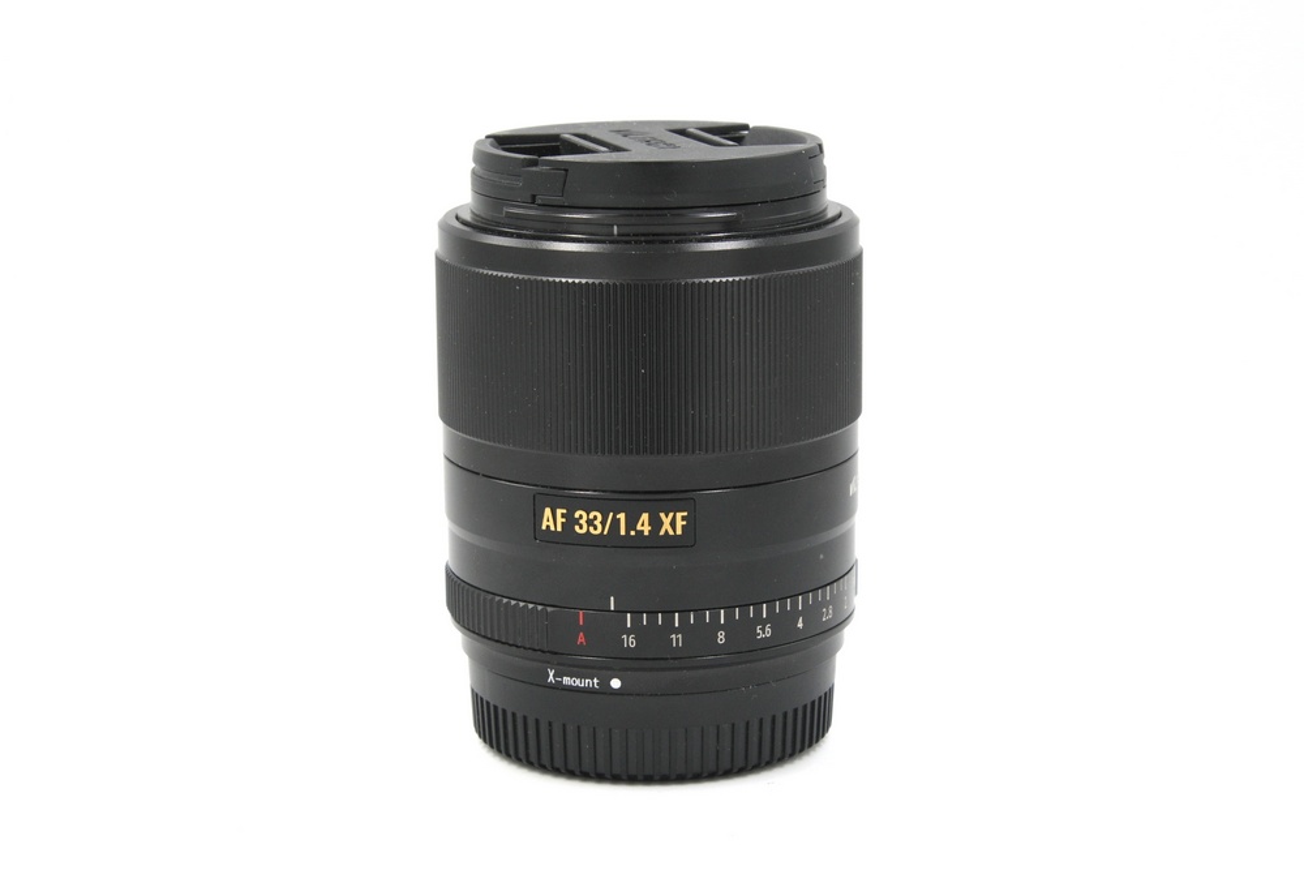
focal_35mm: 83
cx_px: 652
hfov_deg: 24.5
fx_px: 3007
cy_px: 435
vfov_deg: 16.5
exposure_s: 1/125
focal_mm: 55
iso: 800
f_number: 14
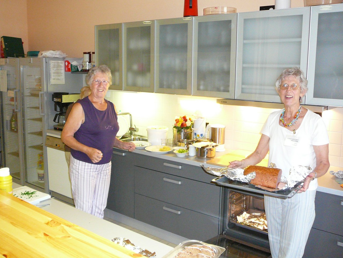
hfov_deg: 52.6
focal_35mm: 35
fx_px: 347
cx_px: 172
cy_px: 129
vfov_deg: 40.7
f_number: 2.8
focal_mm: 5.2
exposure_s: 1/30
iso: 320
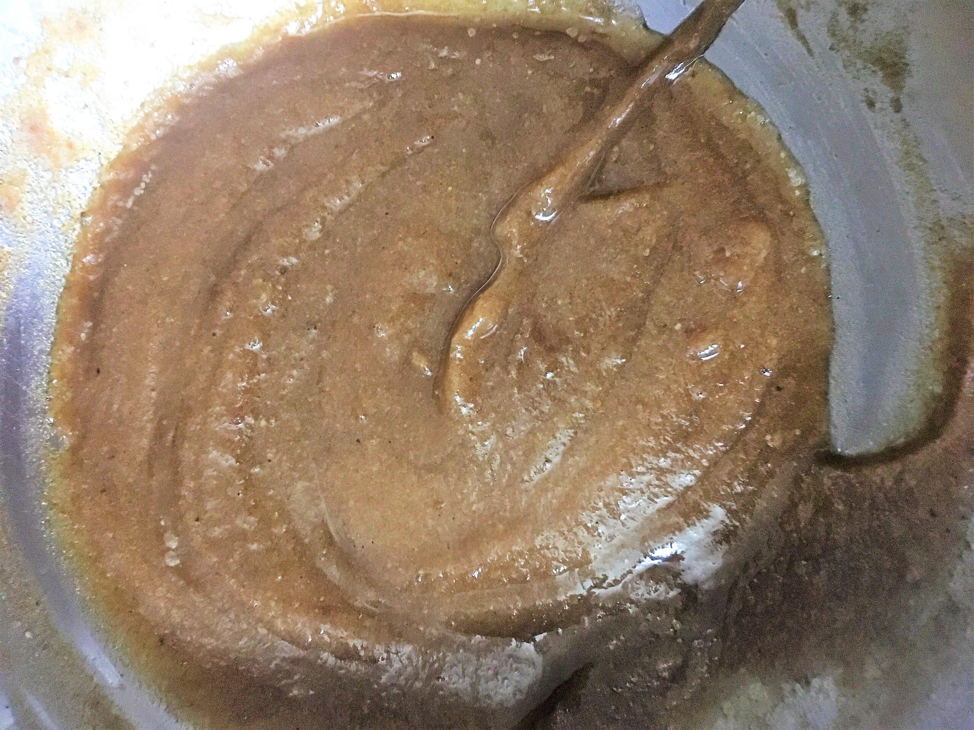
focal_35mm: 29
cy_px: 365
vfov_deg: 48.2
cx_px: 487
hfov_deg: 61.7
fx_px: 816
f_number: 2.2
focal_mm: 4.15
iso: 640
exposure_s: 1/17
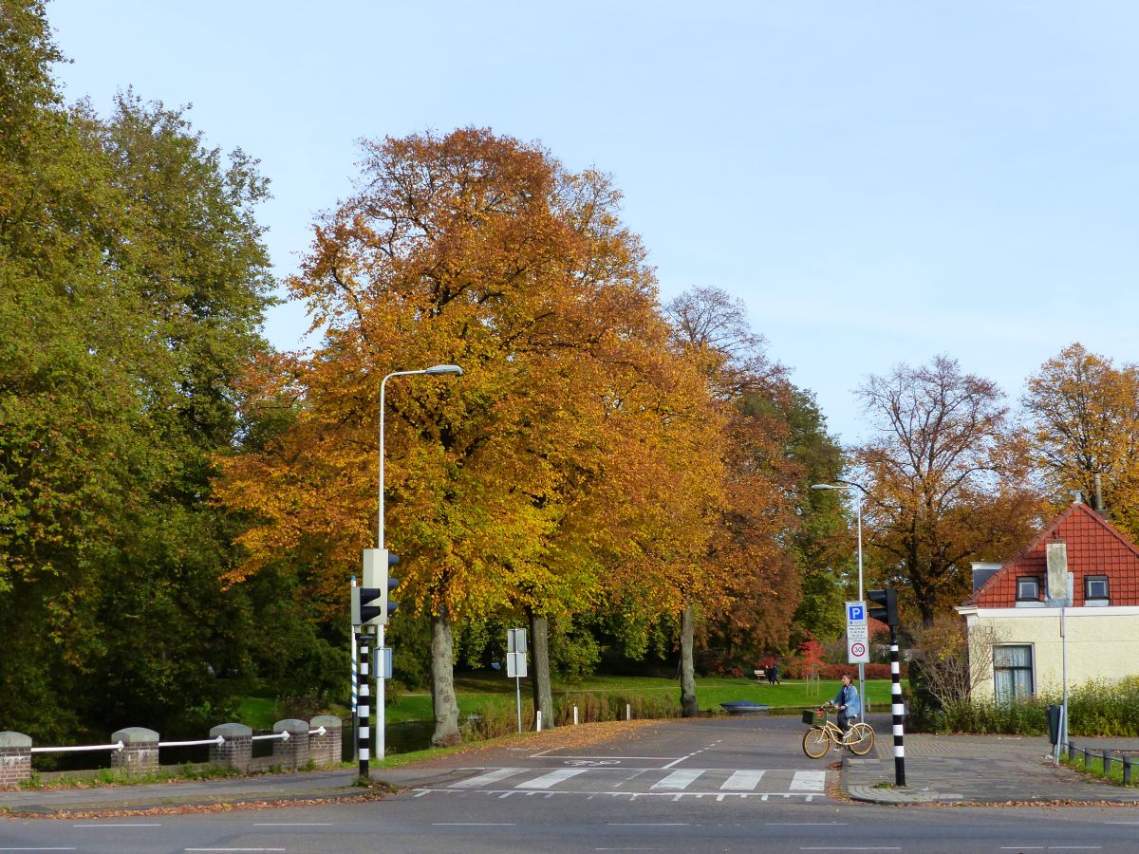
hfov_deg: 36.8
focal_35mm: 52
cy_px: 427
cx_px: 570
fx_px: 1711
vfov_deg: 28.0
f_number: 4
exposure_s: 1/500
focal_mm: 9.4
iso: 160
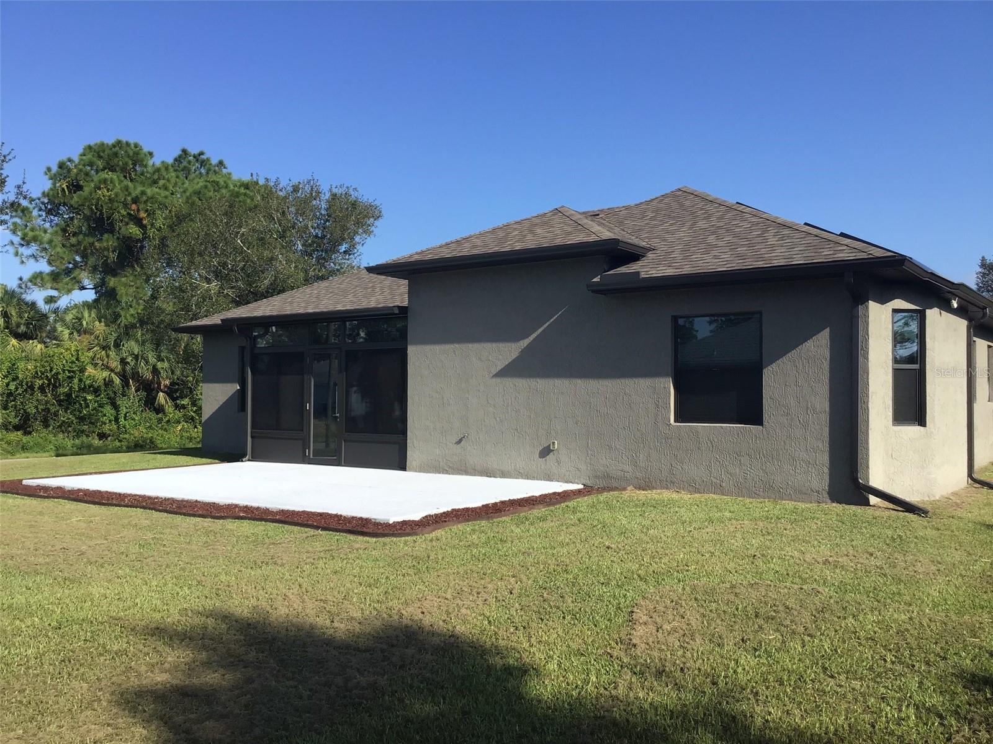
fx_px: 889
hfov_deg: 58.4
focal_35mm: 31
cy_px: 372
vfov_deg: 45.4
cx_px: 496
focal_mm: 3.3
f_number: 2.4
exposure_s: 1/970
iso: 25
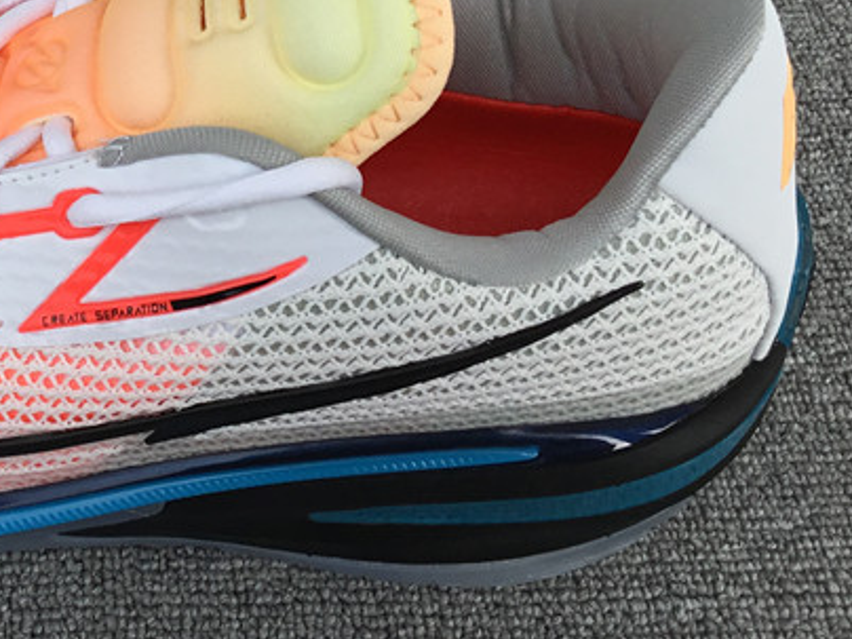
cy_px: 71
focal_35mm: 69
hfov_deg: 27.1
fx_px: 1698
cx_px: 74
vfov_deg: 20.9
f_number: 2.4
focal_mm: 3.3
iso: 25
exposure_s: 1/895
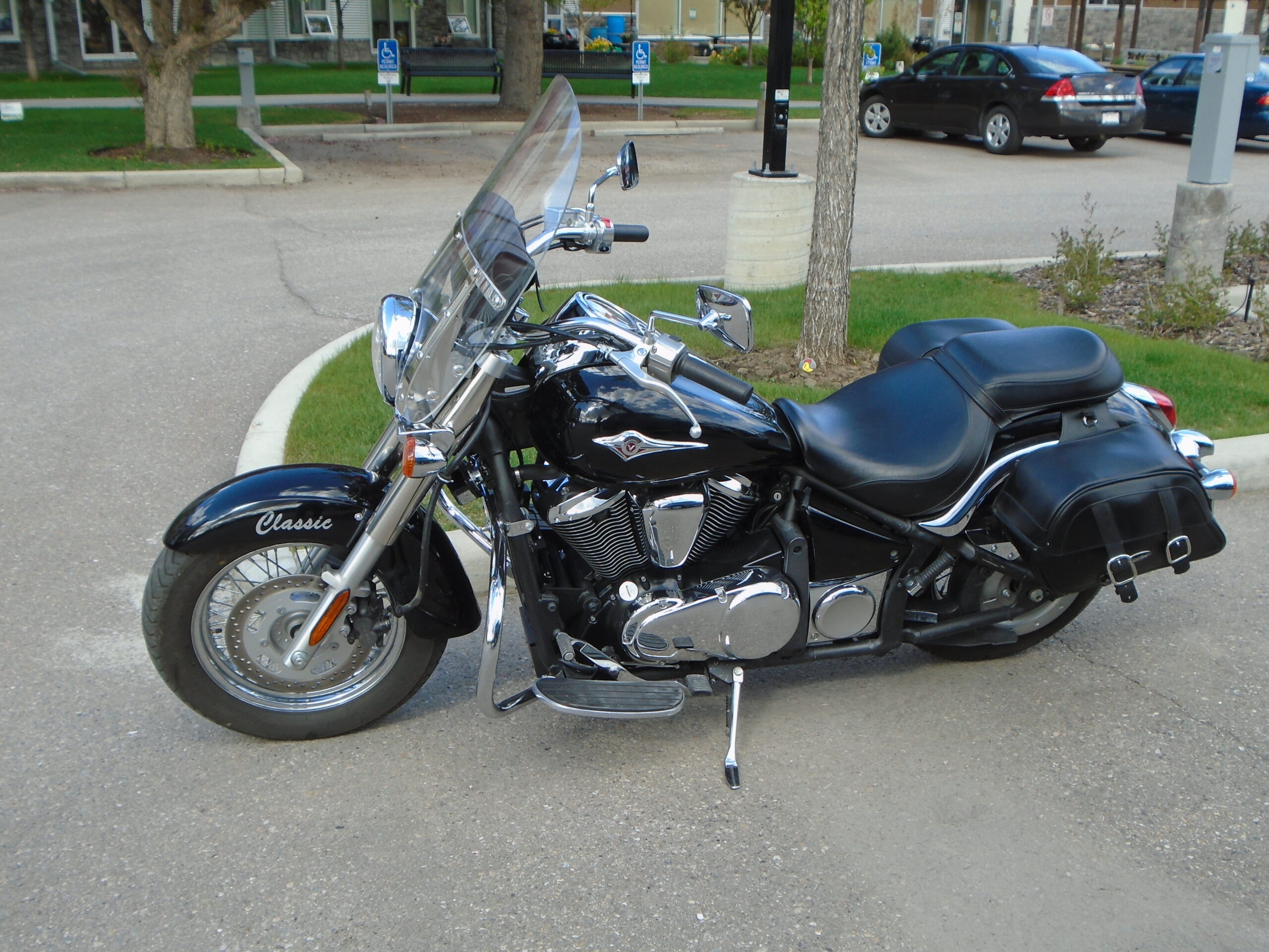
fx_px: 1320
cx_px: 634
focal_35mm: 36
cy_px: 476
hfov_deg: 51.4
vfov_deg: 39.7
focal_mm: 6.4
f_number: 3.8
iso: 100
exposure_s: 1/160
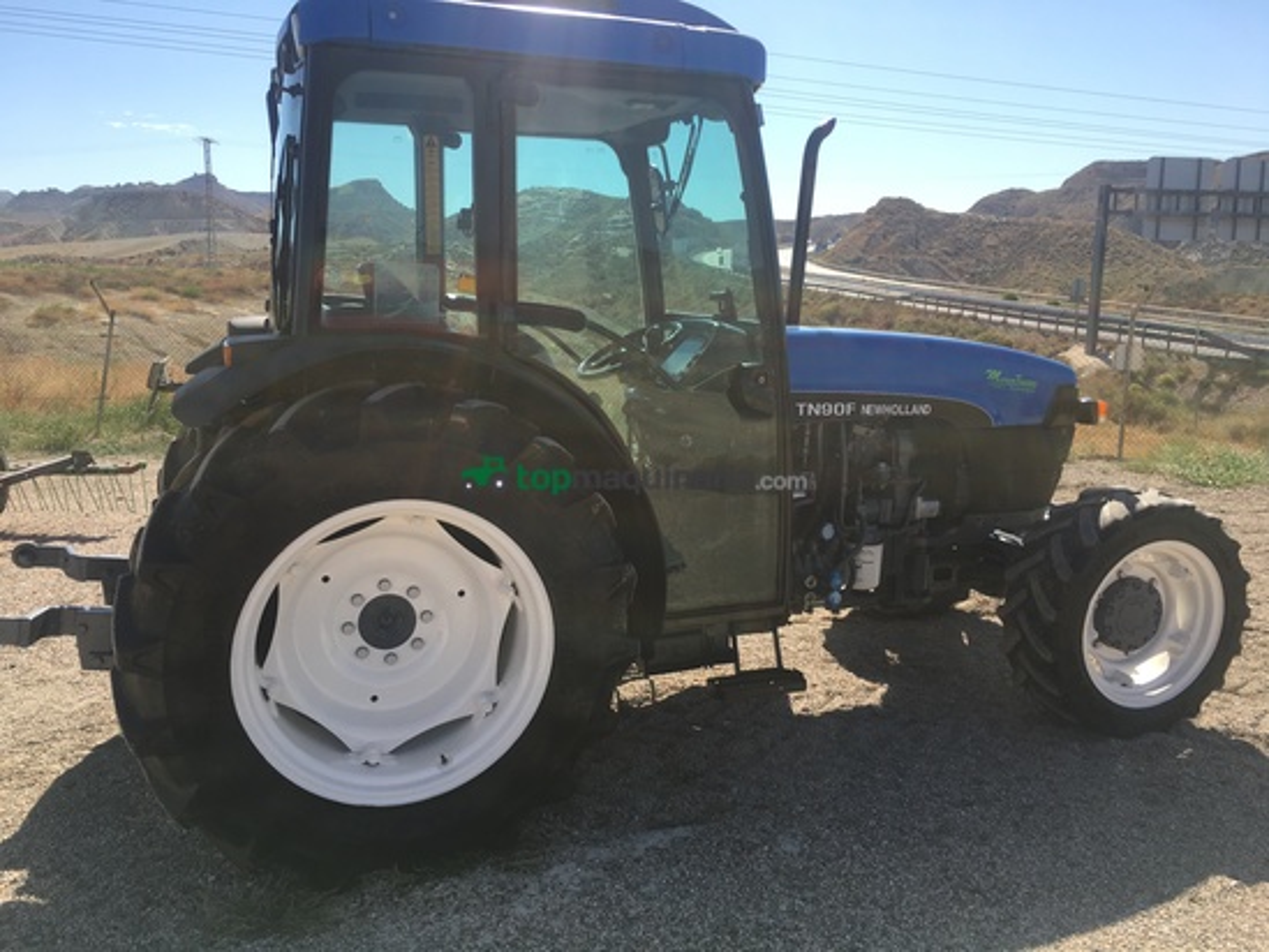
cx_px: 634
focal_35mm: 29
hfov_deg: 61.6
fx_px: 1063
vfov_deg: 48.2
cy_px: 476
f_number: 2.2
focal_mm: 4.15
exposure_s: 1/1068
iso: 25
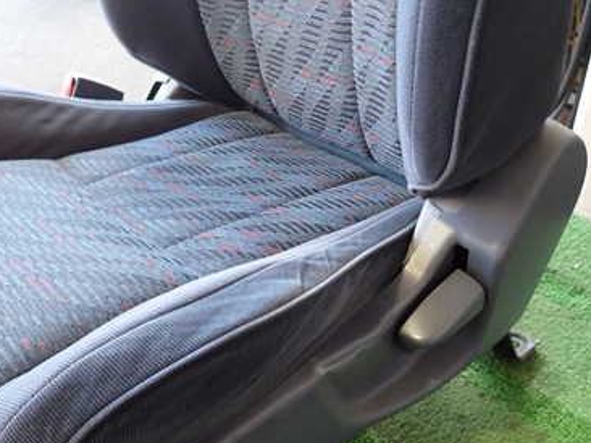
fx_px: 700
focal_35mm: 41
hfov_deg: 45.4
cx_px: 218
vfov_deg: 34.8
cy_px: 286
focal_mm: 4.5
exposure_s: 1/40
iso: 200
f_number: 2
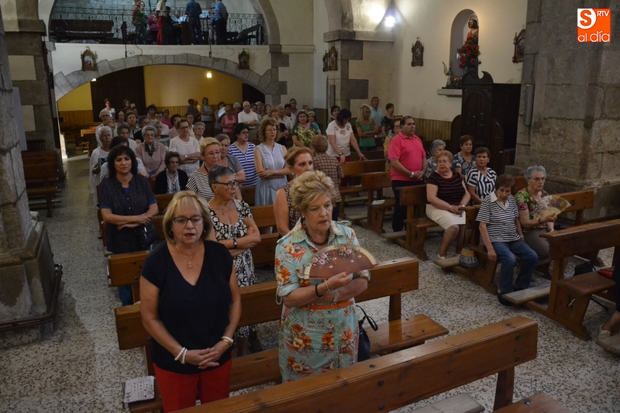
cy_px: 206
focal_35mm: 27
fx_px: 465
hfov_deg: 67.4
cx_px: 310
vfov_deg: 47.9
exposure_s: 1/60
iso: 3200
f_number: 4
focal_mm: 18
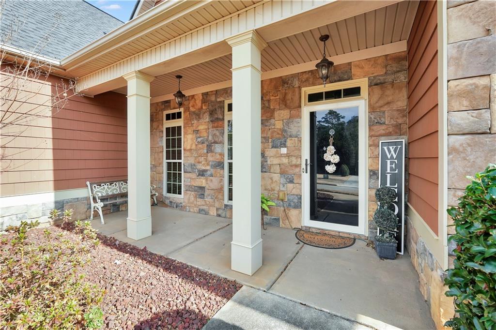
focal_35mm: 16
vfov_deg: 74.6
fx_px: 217
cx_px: 248
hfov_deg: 97.6
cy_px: 165
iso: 100
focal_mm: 10.5
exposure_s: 1/200
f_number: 4.5
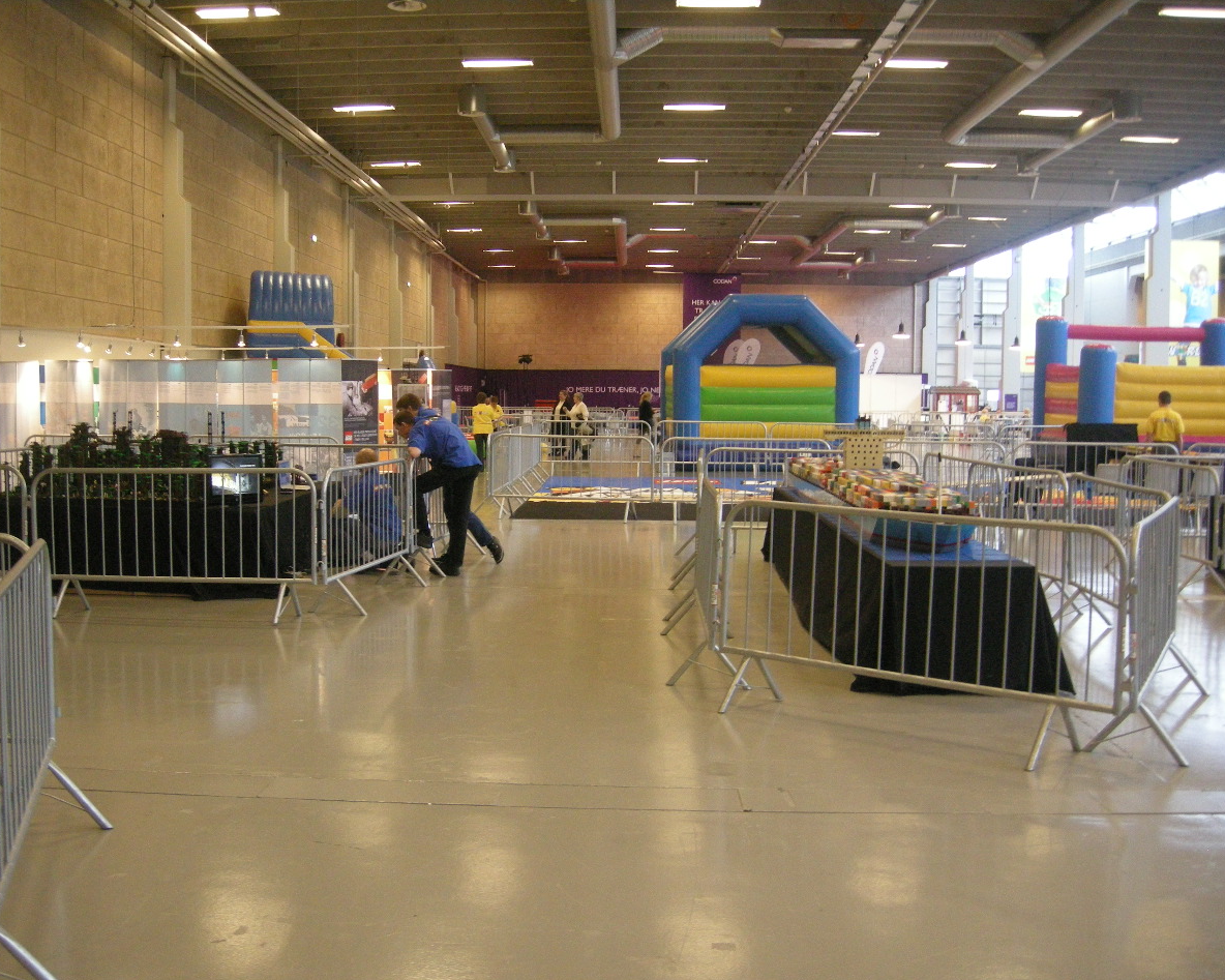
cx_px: 566
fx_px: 1378
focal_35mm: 38
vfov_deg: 39.2
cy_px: 496
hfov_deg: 47.9
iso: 400
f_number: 2.7
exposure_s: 1/27.7
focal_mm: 7.5
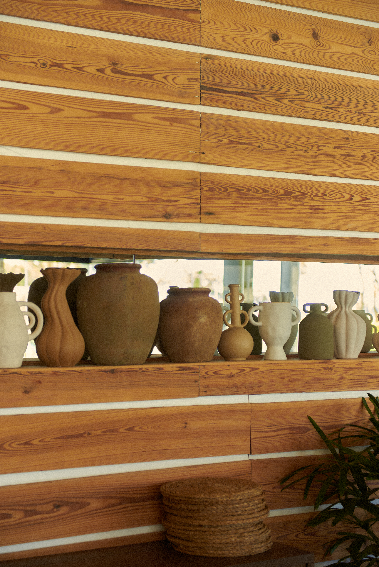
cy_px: 284
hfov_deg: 20.6
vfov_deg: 30.5
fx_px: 1041
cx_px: 190
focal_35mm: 66
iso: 500
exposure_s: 1/200
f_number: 3.2
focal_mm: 66
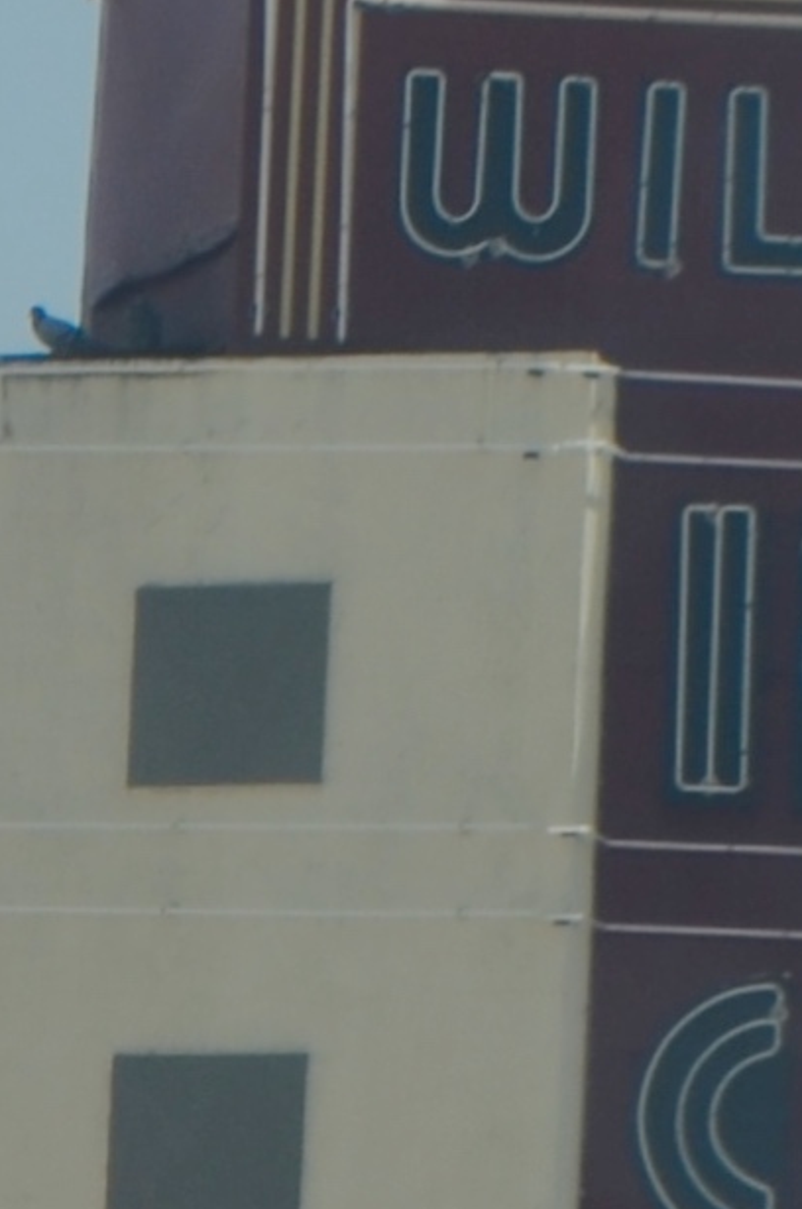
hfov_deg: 2.1
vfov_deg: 3.2
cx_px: 165
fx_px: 21690
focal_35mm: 647
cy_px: 1059
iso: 100
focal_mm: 55
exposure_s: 1/320
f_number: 9
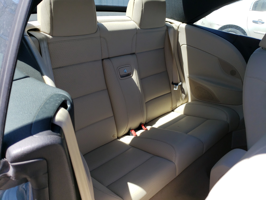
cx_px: 133
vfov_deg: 53.1
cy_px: 100
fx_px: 200
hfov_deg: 67.3
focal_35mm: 26
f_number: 1.5
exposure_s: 1/1250
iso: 50
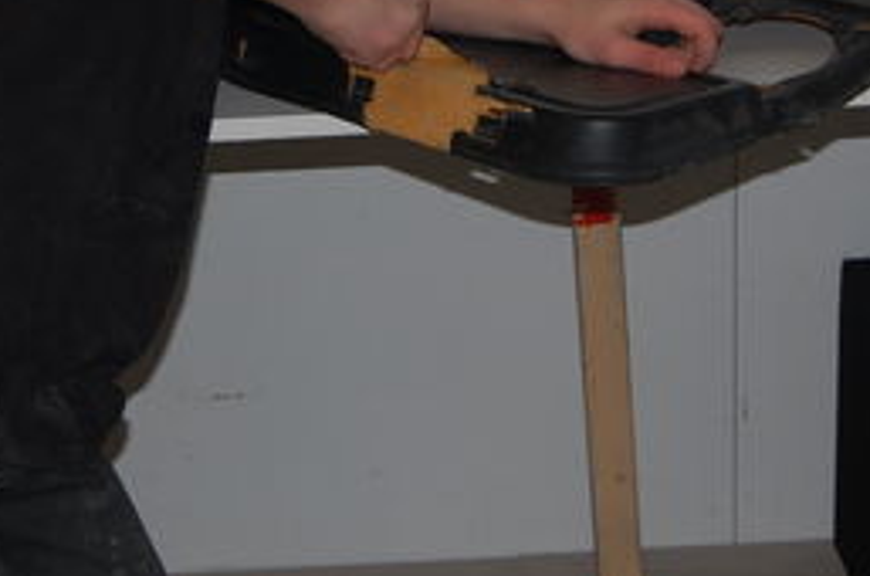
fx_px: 2700
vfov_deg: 12.0
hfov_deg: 18.3
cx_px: 410
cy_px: -10
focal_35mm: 112
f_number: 4.2
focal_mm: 30
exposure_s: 1/60
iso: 400
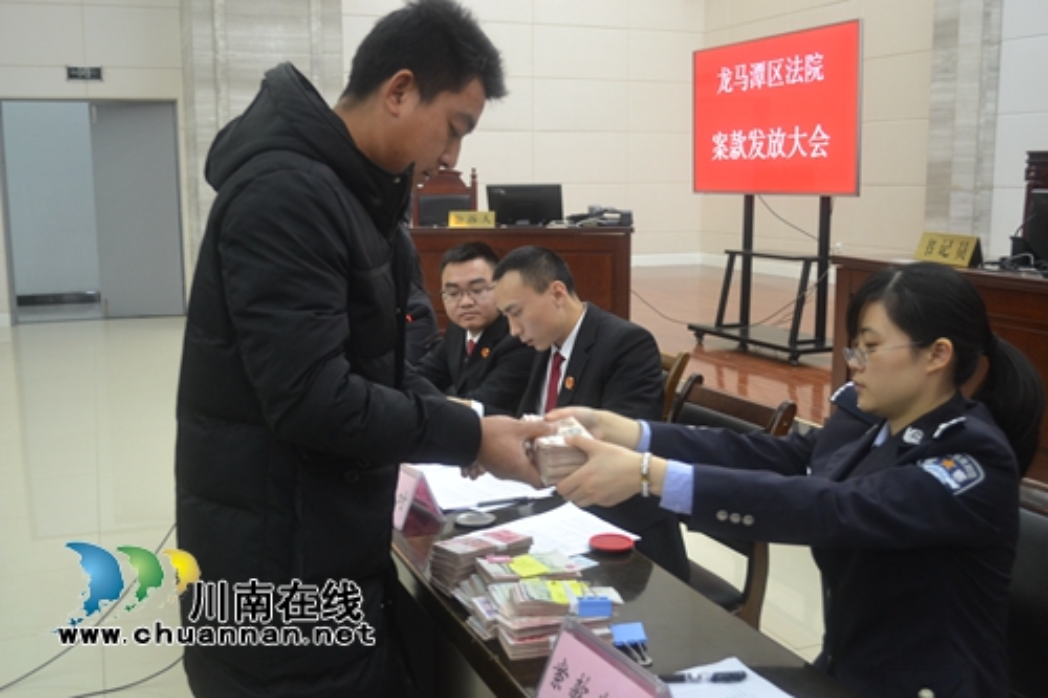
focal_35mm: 36
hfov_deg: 53.1
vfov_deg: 36.8
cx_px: 524
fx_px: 1048
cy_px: 349
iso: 800
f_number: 4
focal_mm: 24
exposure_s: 1/20
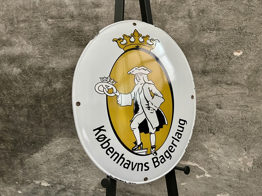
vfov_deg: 53.1
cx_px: 131
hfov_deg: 67.3
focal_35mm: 26
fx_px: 197
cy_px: 98
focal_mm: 5.1
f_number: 1.6
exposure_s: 1/60
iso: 400
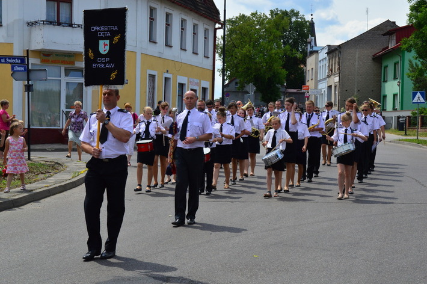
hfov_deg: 29.3
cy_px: 142
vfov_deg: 19.7
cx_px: 214
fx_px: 818
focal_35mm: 69
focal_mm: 46
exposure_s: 1/320
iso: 320
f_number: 14
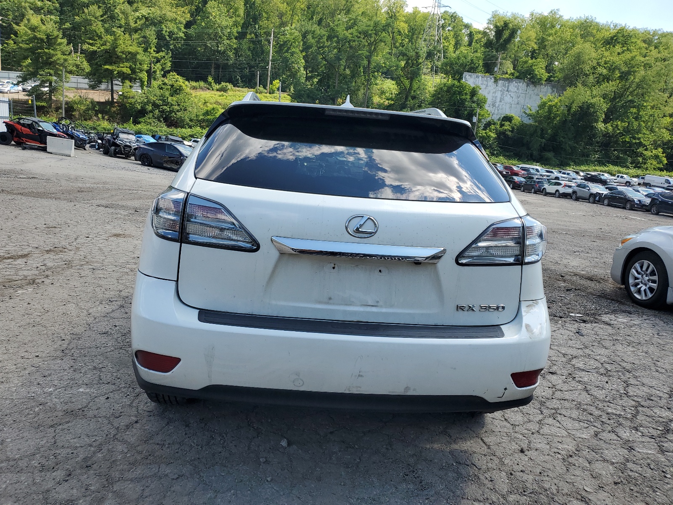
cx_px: 336
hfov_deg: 67.3
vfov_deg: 53.1
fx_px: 505
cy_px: 252
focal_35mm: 26
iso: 50
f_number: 1.5
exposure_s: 1/1667
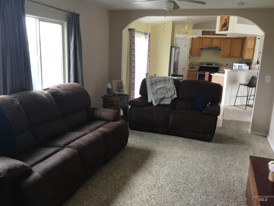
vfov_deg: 45.4
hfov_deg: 58.4
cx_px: 137
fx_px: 245
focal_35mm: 31
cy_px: 103
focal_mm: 3.3
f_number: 2.4
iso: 50
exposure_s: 1/30
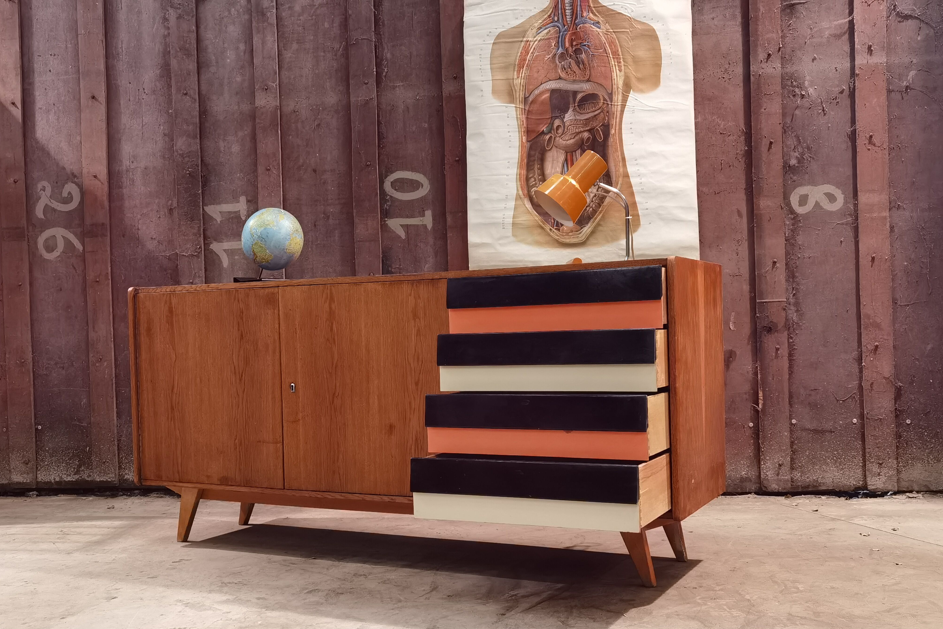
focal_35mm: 38
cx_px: 468
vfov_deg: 35.0
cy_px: 358
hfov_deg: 50.7
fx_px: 995
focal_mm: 6.71
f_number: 1.9
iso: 1000
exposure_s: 1/100
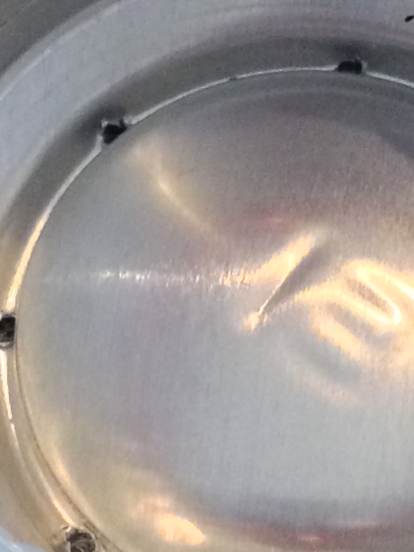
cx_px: 252
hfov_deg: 8.5
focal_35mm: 175
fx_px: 2788
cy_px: 264
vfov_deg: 11.3
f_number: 2.4
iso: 400
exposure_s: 1/17
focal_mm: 4.12
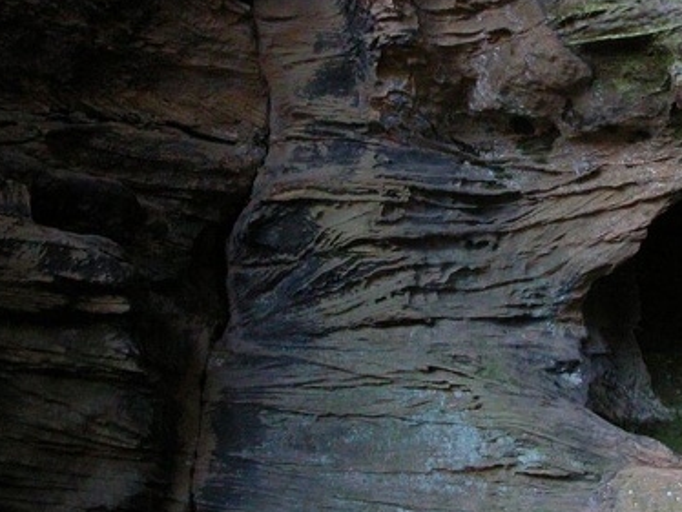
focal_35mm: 72
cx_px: 522
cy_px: 211
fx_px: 1419
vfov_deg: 20.4
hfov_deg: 26.6
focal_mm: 8.9
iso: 400
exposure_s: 1/60
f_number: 2.8
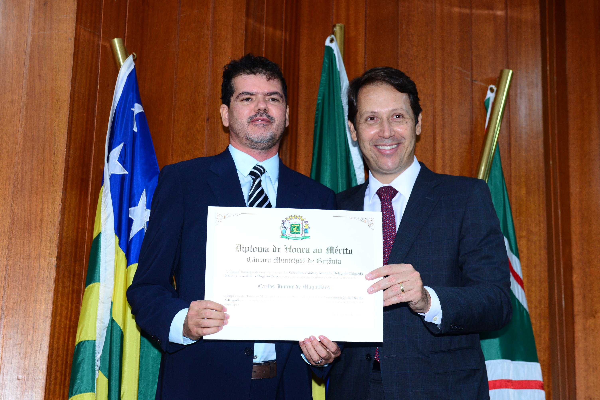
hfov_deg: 32.4
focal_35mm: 62
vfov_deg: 21.9
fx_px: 1034
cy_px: 200
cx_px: 300
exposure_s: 1/125
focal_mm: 62
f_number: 5.6
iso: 2000
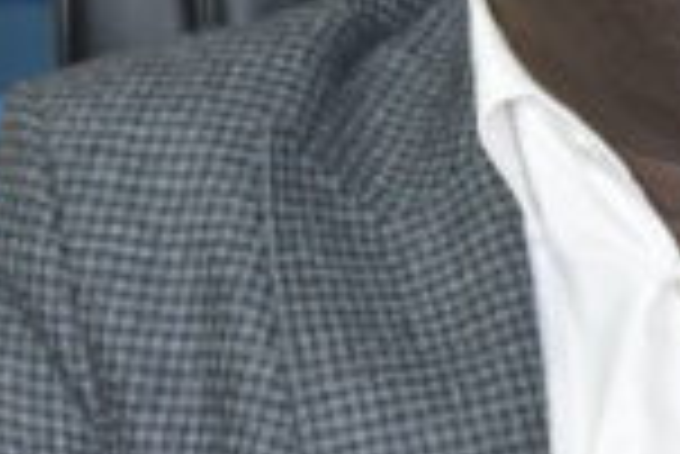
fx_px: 8621
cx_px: 585
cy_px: 240
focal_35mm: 456
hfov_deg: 4.5
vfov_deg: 3.0
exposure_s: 1/60
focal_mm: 66
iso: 1600
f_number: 4
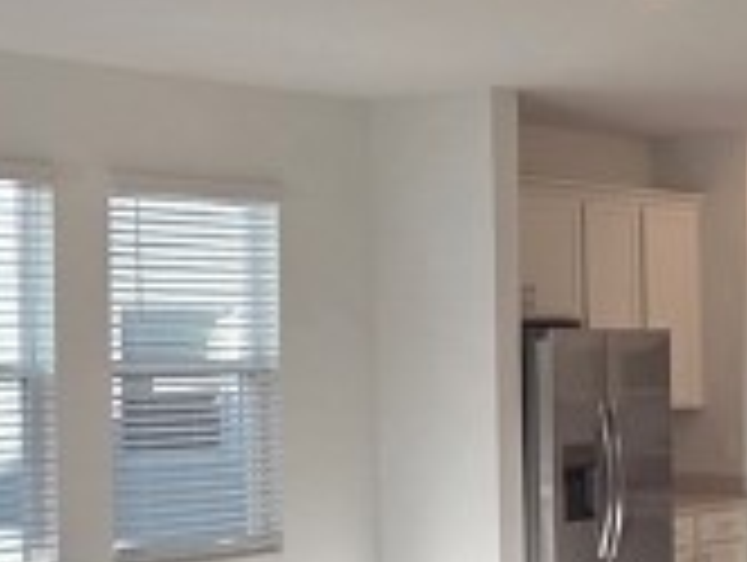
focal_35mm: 80
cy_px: 373
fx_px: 1729
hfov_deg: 24.1
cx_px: 572
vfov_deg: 18.4
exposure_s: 1/120
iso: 50
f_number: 2.2
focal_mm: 2.2
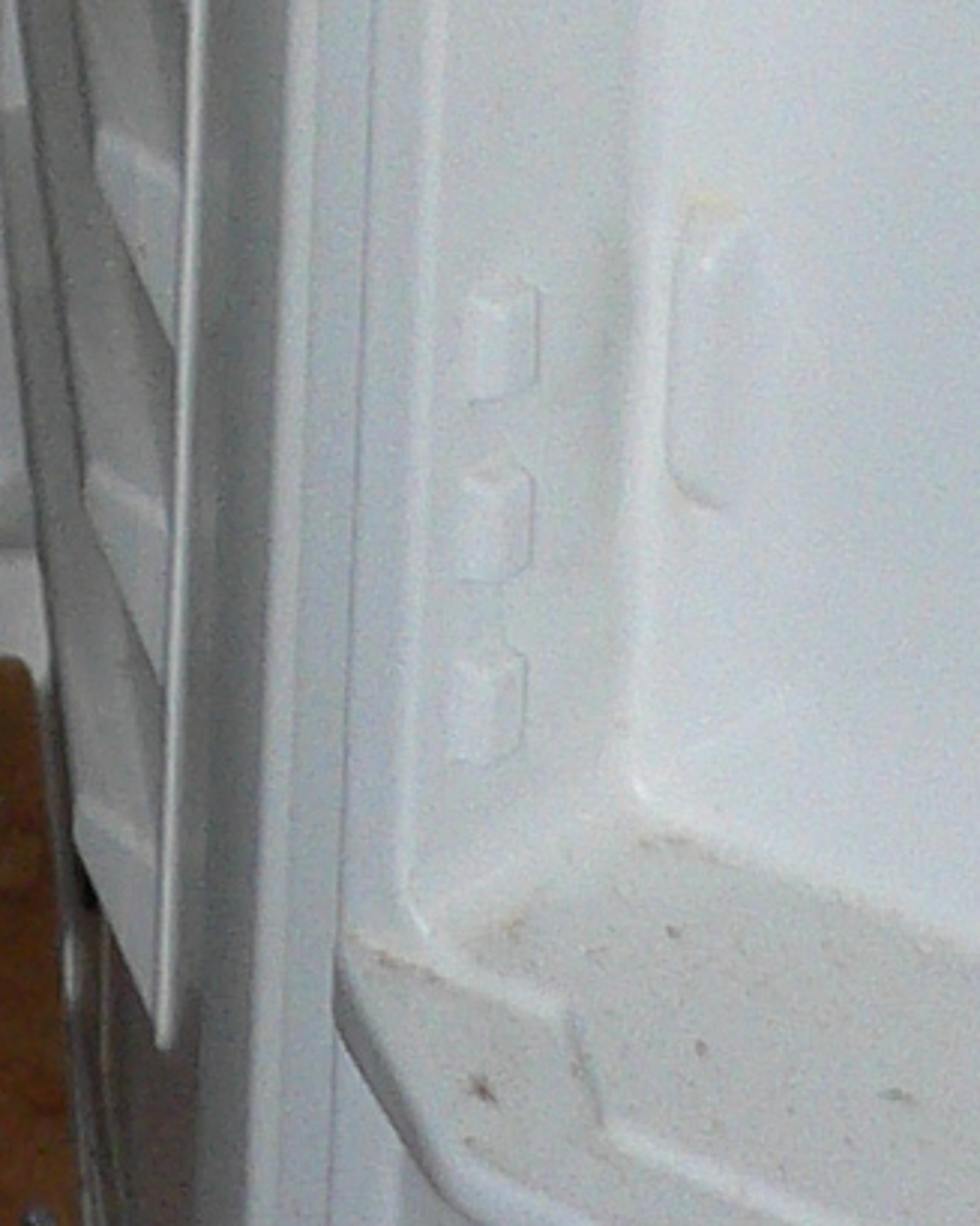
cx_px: -905
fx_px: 7979
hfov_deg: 6.8
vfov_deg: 7.6
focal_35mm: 220
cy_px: -2548
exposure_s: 1/60
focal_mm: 6
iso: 100
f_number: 2.8
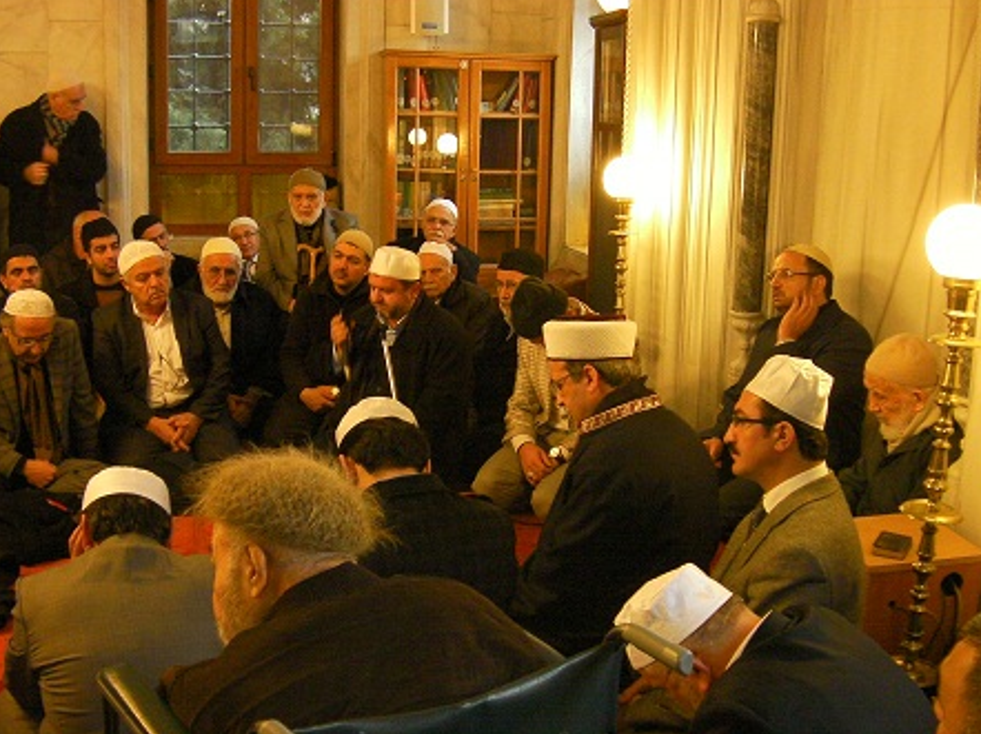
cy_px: 407
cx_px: 479
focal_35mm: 43
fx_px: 1218
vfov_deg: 33.5
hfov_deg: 43.9
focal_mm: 6.8
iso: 400
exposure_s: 1/10.8
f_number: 3.5
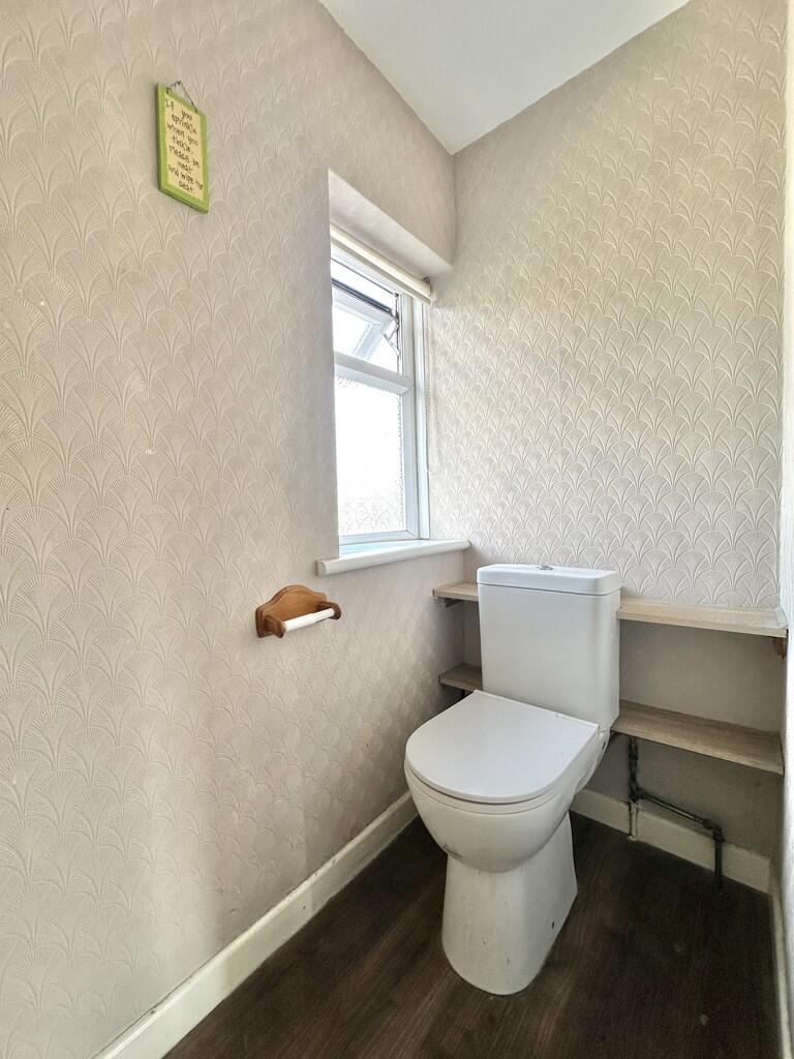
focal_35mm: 14
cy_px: 530
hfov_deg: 85.7
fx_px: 428
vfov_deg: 102.1
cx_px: 397
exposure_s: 1/99
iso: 64
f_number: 2.2
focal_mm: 2.22
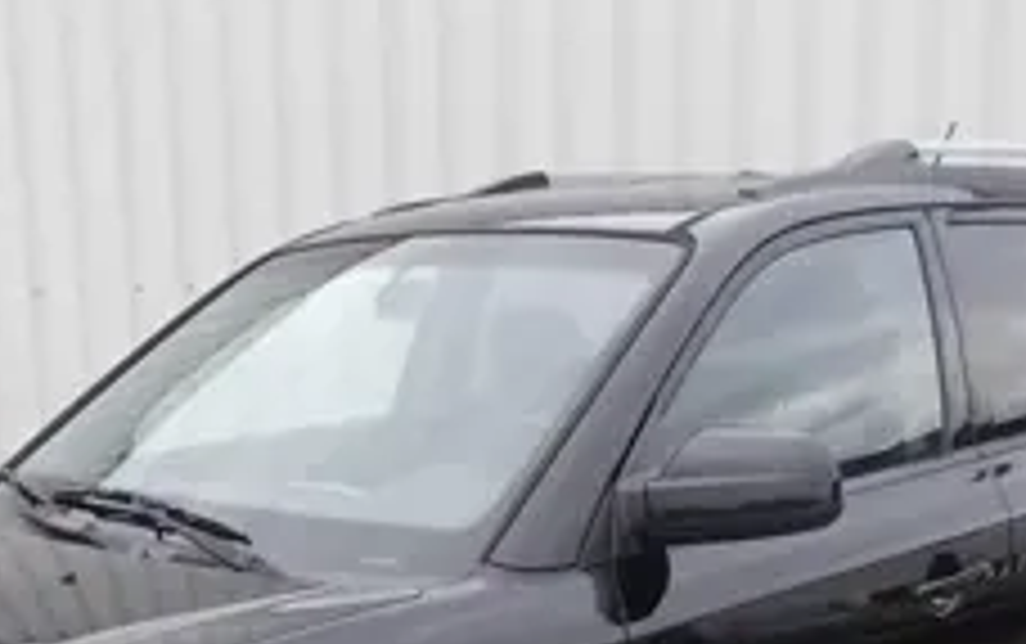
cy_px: 698
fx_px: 1623
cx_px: 360
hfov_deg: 34.8
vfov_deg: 21.3
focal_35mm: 58
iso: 80
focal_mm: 4.6
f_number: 3.2
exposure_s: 1/100
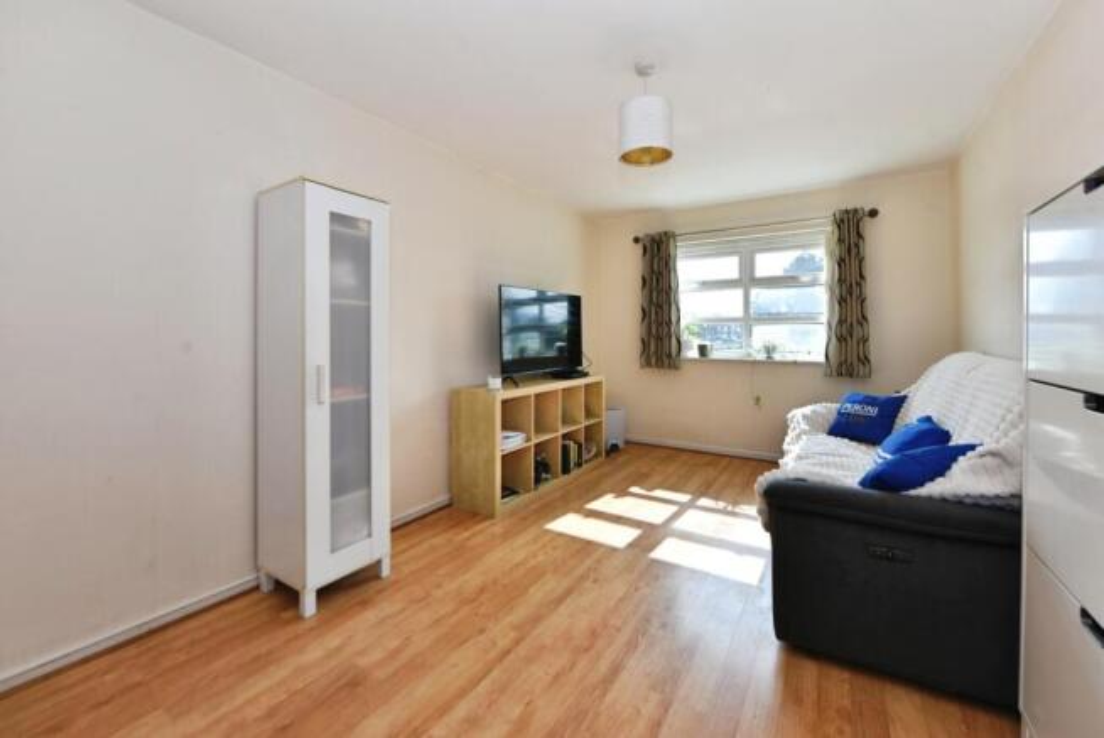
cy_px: 369
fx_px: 430
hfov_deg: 104.2
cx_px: 552
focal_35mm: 14
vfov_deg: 81.3
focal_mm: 14
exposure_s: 1/60
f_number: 6.3
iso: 100
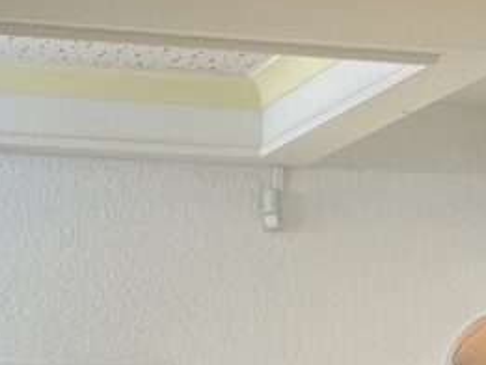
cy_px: 635
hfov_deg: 18.9
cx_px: 45
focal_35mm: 102
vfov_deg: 13.2
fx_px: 1433
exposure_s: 1/50
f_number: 1.5
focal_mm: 5.7
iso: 80
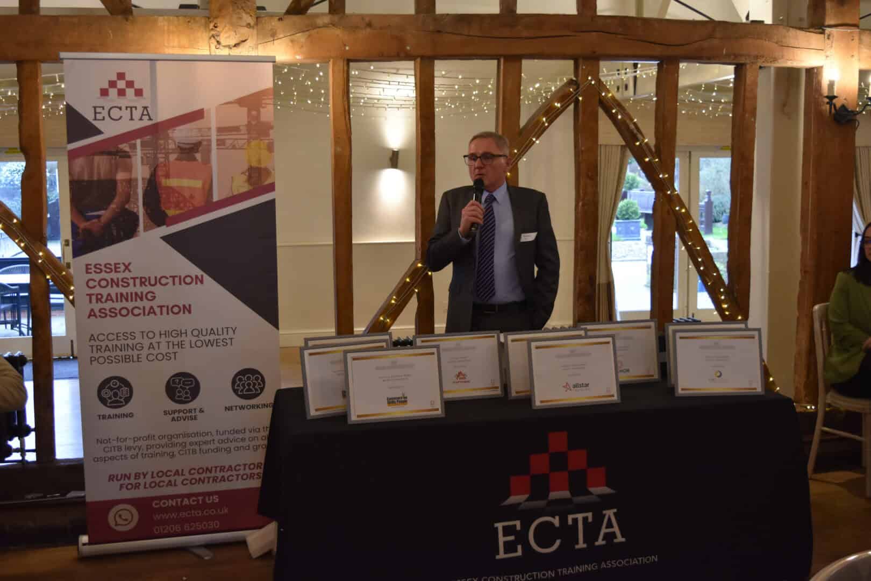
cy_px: 290
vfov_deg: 33.0
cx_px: 436
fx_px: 980
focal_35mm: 40
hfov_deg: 47.9
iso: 1000
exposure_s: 1/60
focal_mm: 27
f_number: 4
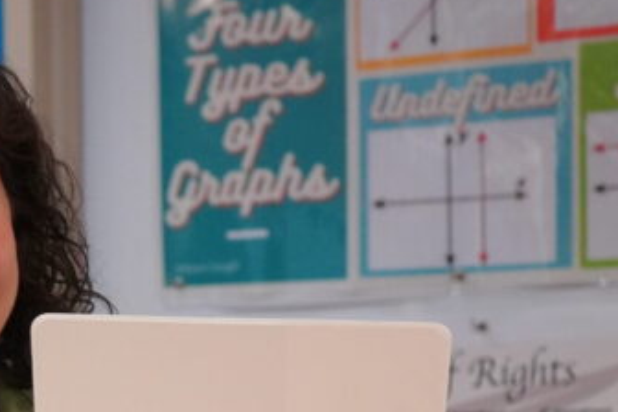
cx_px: 61
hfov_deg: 16.2
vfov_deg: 10.7
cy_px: 571
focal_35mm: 125
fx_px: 2146
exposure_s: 1/160
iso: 8000
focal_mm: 41
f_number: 4.5
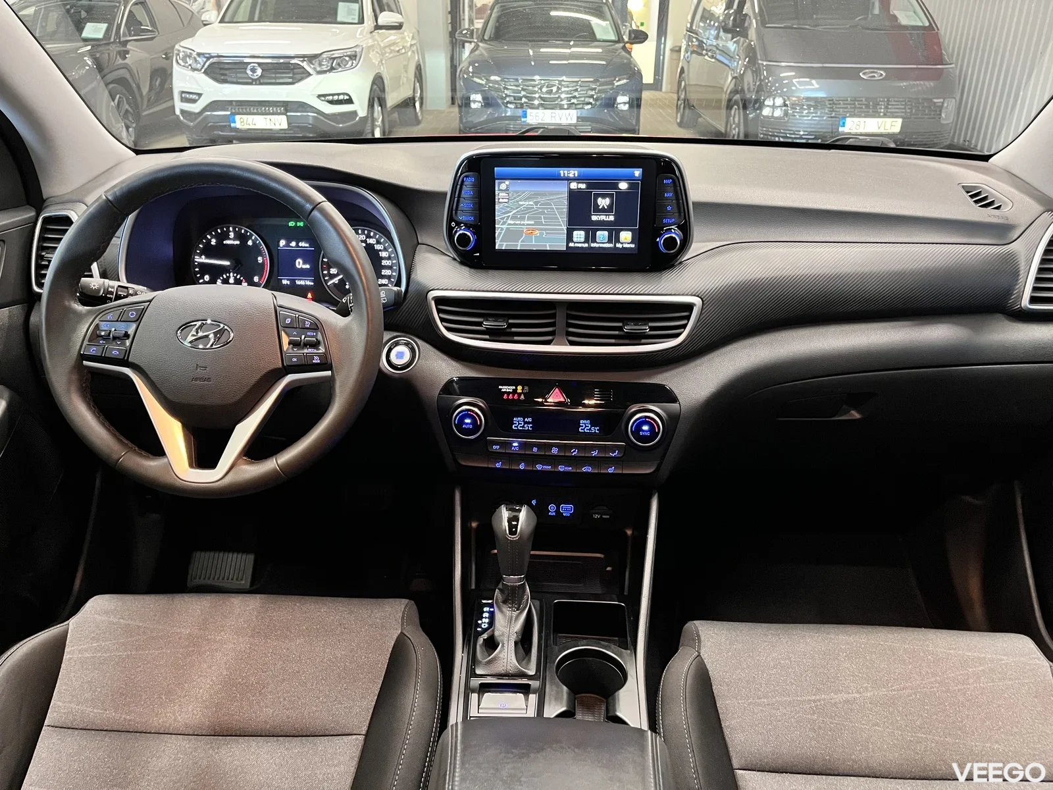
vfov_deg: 53.1
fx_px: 791
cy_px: 395
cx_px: 526
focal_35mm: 26
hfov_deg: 67.3
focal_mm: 5.1
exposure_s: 1/40
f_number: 1.6
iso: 640
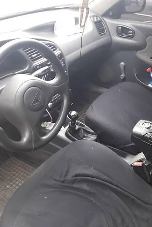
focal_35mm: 35
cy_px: 103
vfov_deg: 54.3
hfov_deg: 37.8
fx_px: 221
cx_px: 84
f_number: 1.9
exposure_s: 1/33
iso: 64
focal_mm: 3.7
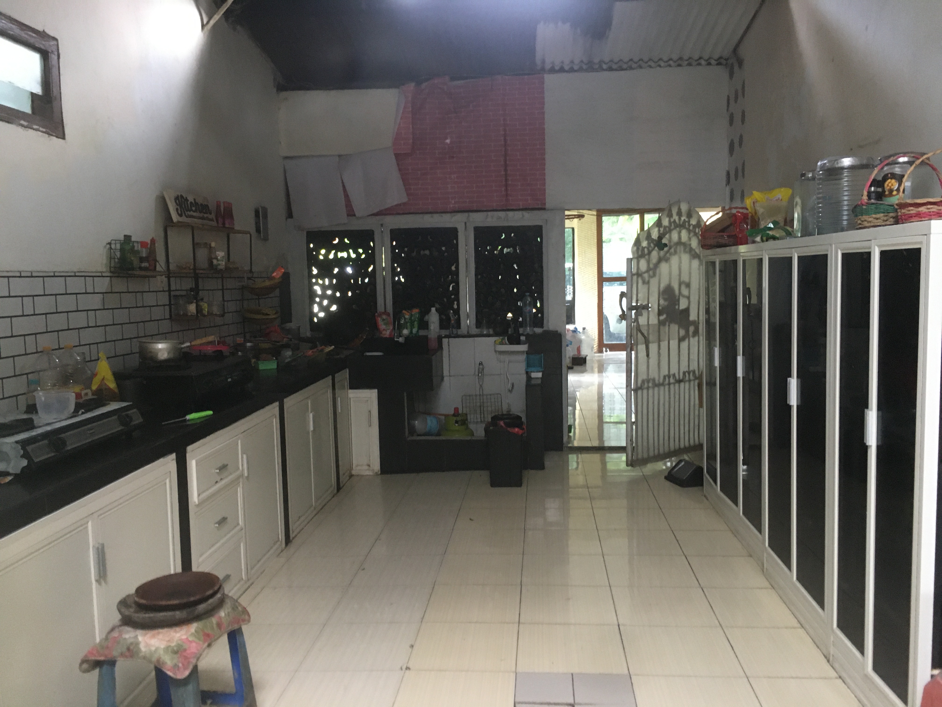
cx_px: 471
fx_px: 789
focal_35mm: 29
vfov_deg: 48.2
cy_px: 354
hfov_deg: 61.7
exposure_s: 1/24
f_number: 2.2
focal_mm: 4.15
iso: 200
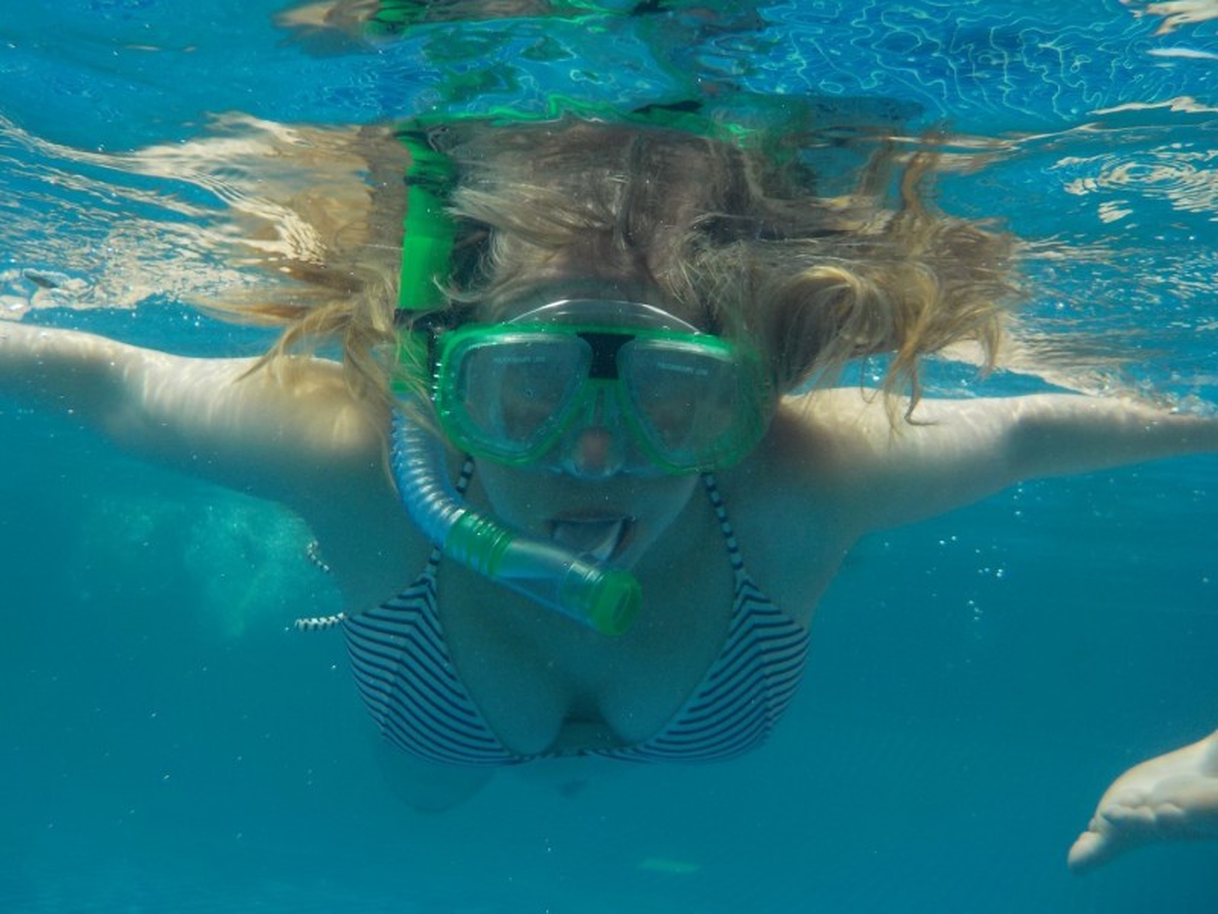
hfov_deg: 60.0
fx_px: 1056
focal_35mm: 30
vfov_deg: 46.8
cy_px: 457
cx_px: 609
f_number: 3.3
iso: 125
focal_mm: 4.1
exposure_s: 1/800
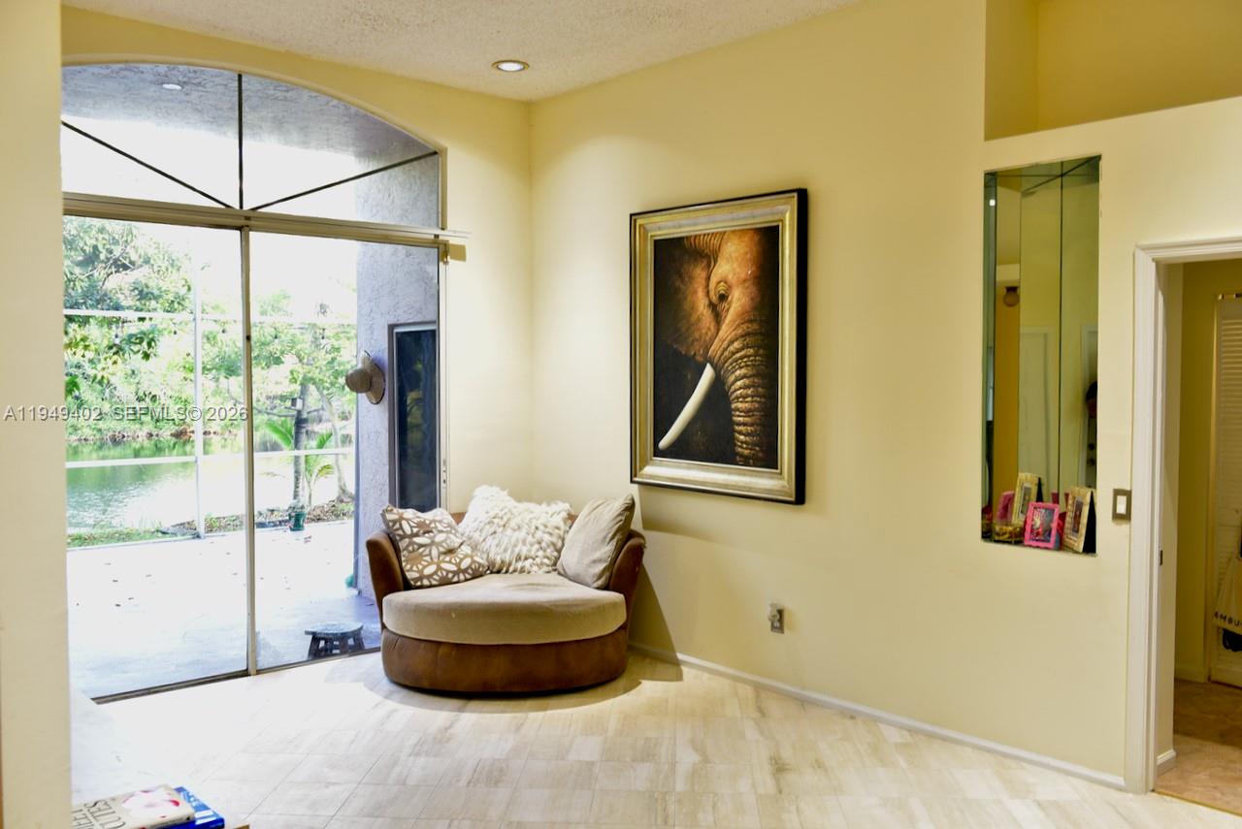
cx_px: 621
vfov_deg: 42.4
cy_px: 414
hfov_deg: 60.3
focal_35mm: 31
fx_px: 1070
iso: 1000
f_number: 4.5
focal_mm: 31
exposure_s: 1/15
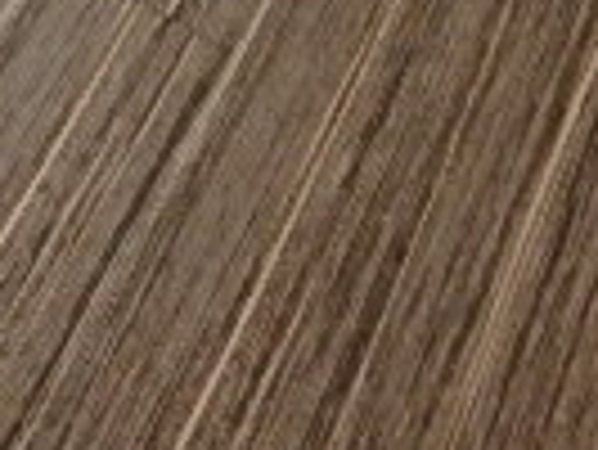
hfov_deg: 18.2
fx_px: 1746
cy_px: -572
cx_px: -171
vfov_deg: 12.2
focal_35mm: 101
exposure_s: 1/30
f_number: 3.5
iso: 500
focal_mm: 3.7
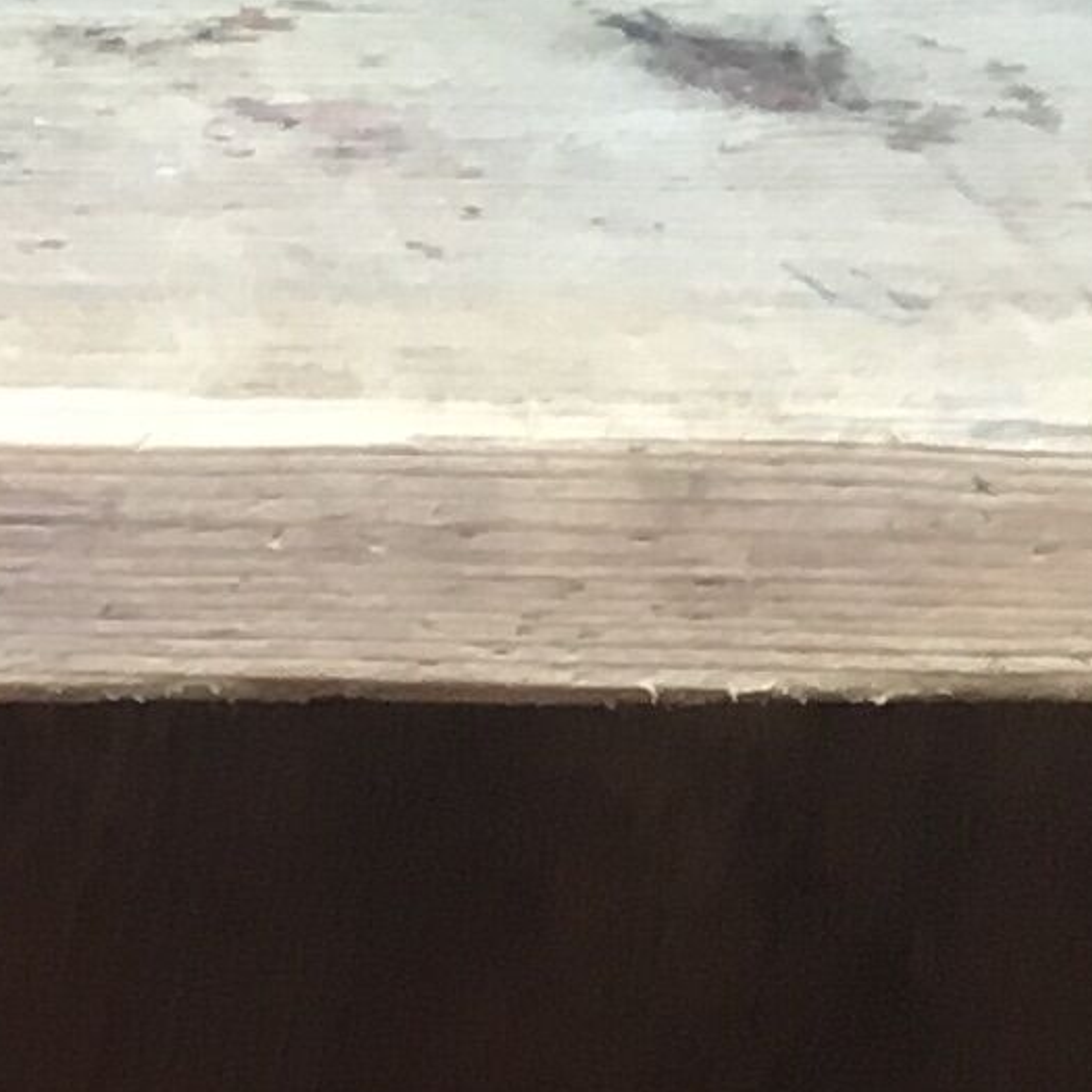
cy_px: 1381
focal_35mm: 197
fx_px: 7031
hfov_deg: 7.9
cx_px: -1991
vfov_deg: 8.8
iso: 40
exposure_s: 1/33
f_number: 2.2
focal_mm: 4.15
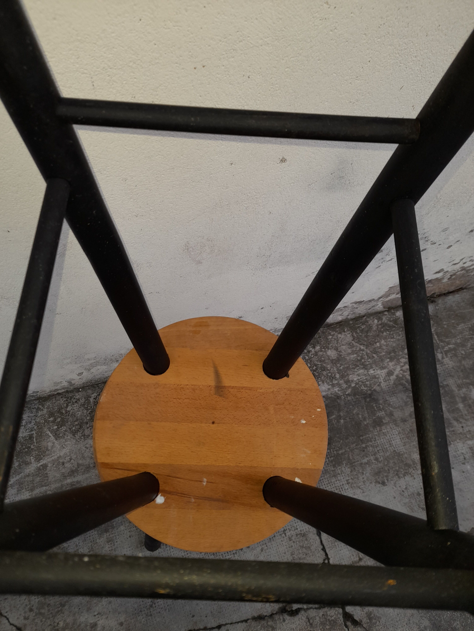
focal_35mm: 25
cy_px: 316
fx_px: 456
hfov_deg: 54.9
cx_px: 237
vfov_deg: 69.4
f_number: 2
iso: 32
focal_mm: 4.6
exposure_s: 1/50
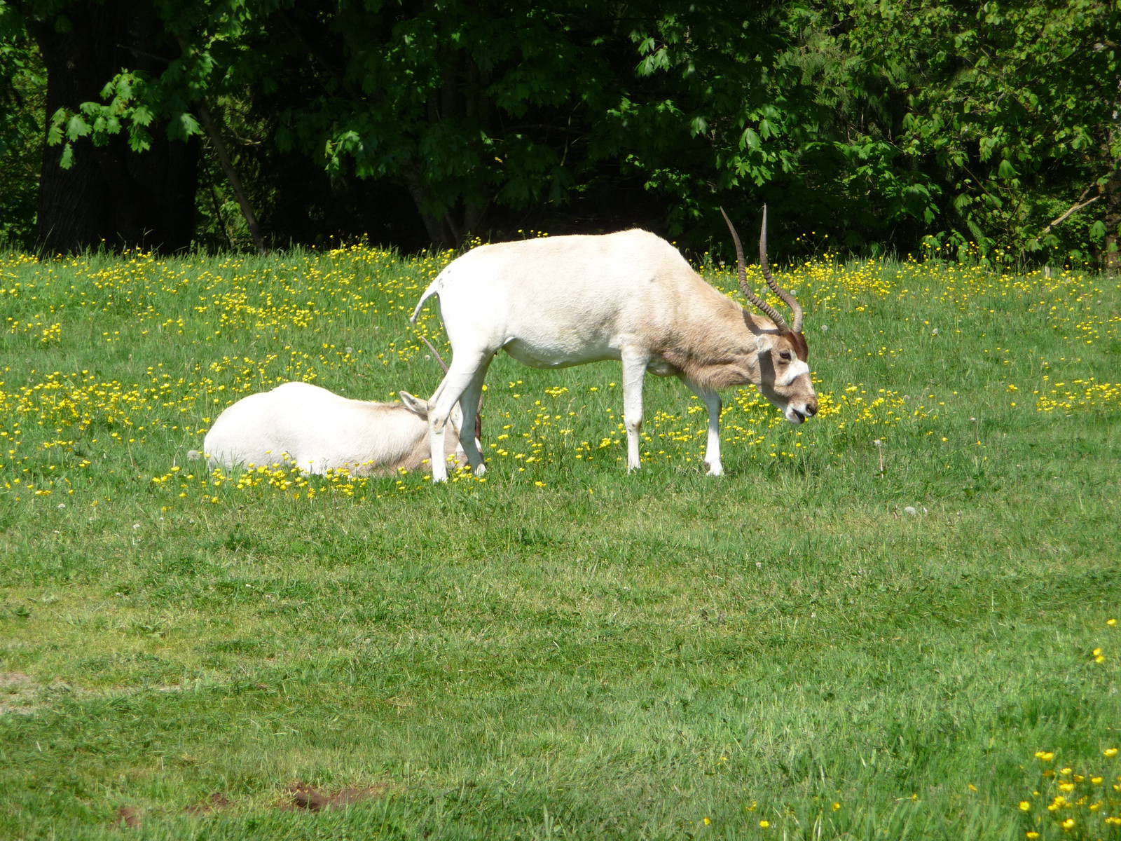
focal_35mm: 212
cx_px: 560
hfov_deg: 9.3
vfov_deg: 7.0
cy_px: 420
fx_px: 6865
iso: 100
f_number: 4.8
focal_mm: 36.4
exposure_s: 1/500
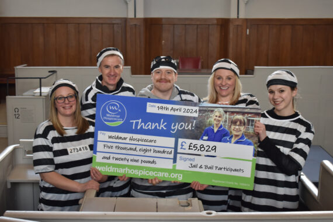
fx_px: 527
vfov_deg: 23.8
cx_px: 166
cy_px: 111
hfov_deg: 35.1
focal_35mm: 57
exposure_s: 1/60
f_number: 4.8
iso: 720
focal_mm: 38
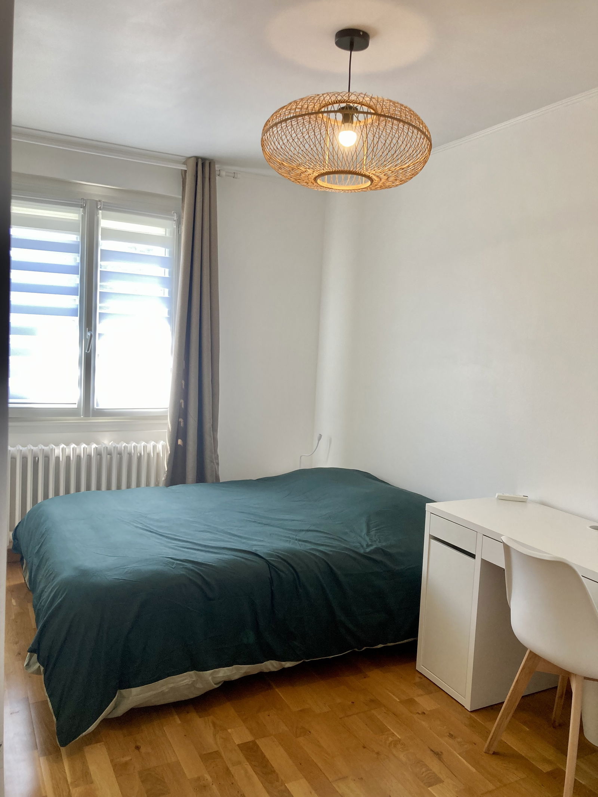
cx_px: 299
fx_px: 645
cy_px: 398
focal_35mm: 28
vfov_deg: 63.4
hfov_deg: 49.7
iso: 40
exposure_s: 1/100
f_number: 1.8
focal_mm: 3.99
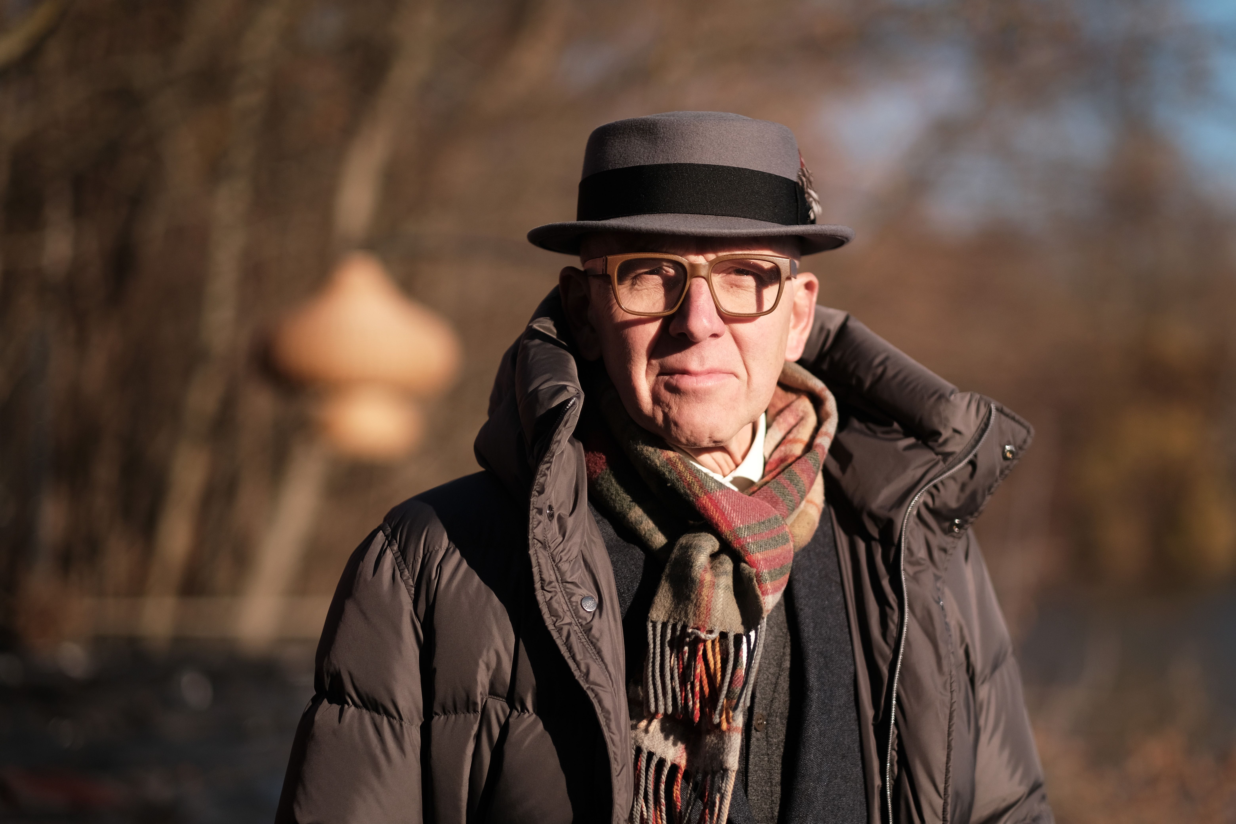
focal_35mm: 84
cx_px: 618
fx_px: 2884
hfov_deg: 24.2
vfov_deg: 16.3
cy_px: 412
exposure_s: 1/8500
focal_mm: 56
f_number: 1.2
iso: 160
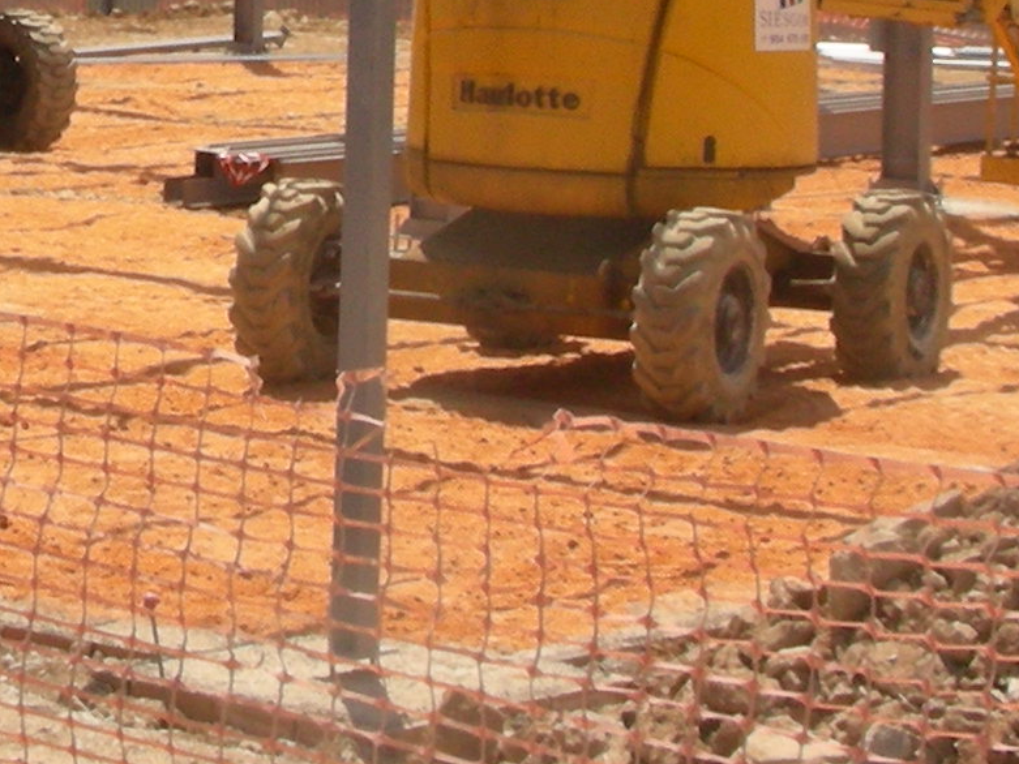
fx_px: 4034
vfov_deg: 10.6
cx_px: 103
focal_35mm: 137
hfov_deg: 14.3
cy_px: -267
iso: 50
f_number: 5.6
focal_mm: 6.3
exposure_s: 1/378
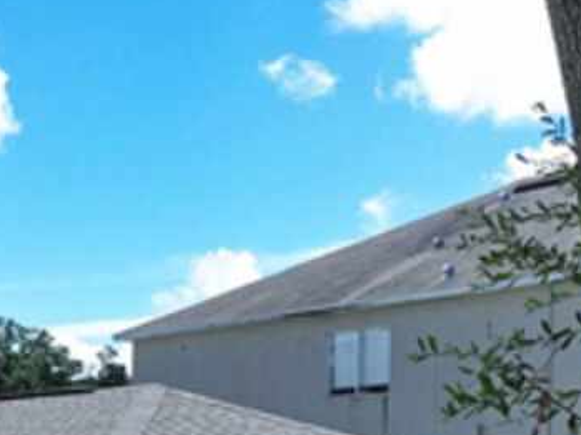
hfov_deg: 20.0
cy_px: 565
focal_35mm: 88
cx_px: -221
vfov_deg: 15.9
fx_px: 1475
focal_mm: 12.29
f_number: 3.5
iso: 100
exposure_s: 1/240
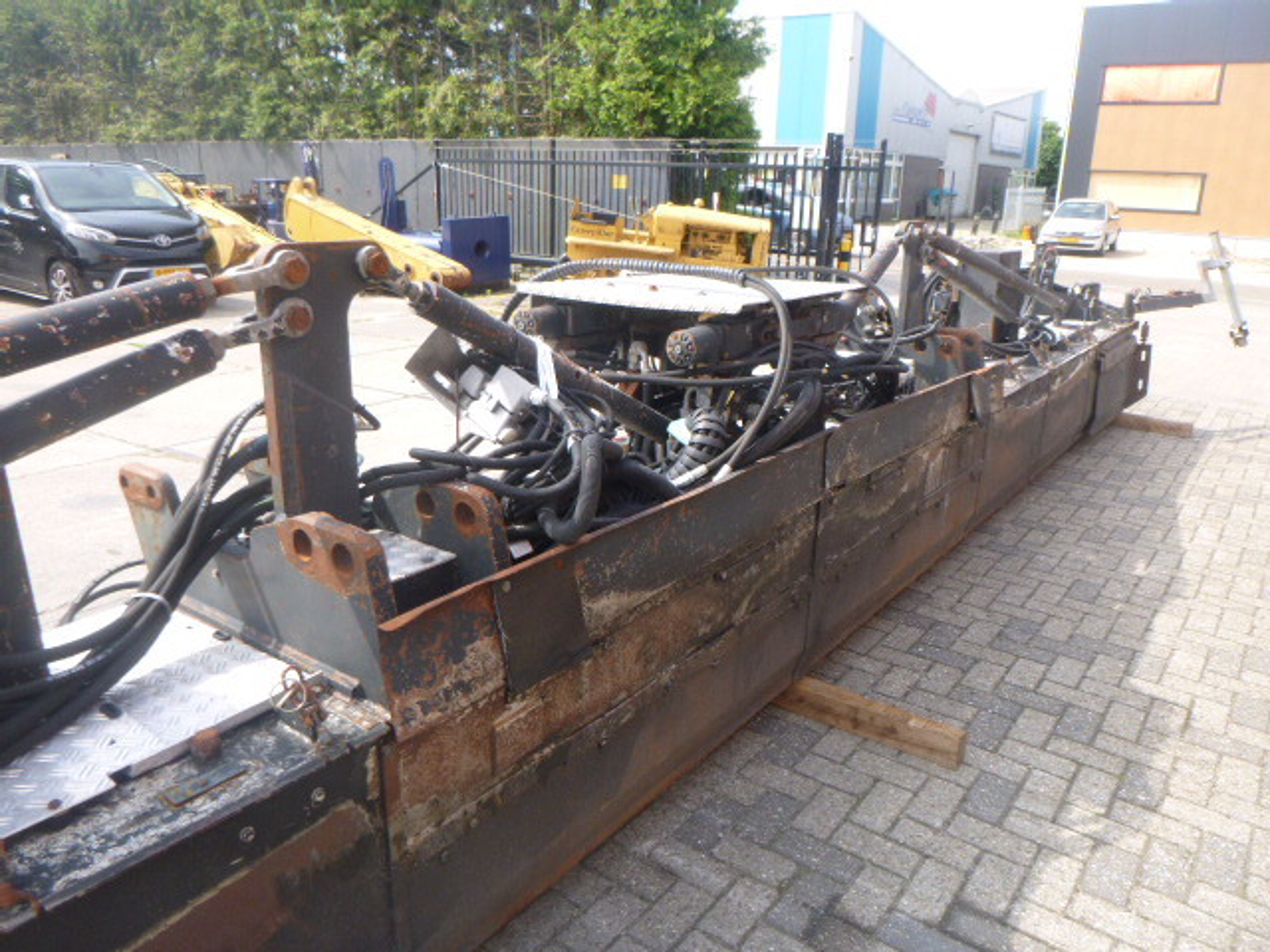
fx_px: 917
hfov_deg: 69.4
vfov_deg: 54.9
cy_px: 476
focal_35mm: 25
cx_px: 635
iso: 100
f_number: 3.9
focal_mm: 4.5
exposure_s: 1/100
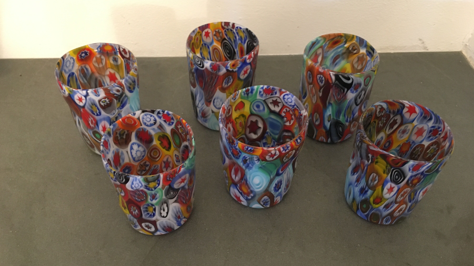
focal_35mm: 32
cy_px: 133
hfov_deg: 61.0
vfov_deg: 36.7
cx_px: 234
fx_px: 402
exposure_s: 1/17
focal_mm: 4.15
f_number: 2.2
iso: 400
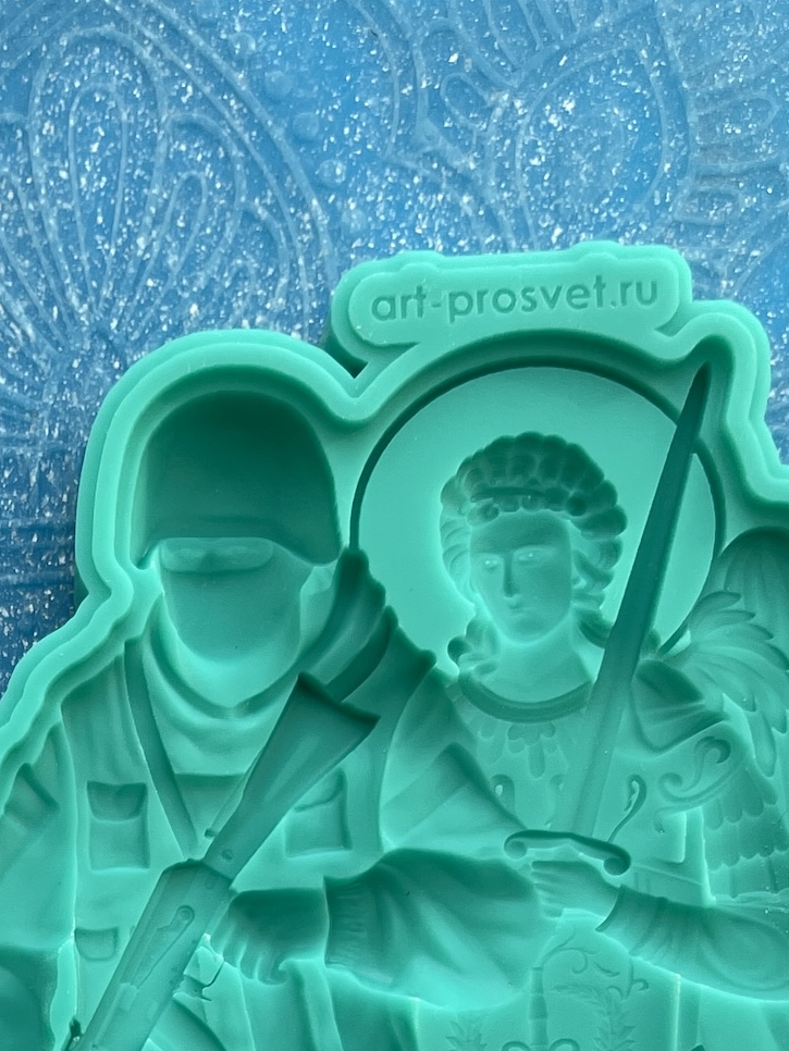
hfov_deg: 20.7
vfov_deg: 24.2
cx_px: 11
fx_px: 2096
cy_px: 1413
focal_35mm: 69
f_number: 1.6
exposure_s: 1/590
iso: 32
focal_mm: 5.1
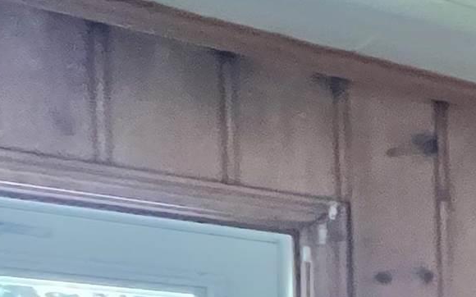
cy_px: 510
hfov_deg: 13.6
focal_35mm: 73
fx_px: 947
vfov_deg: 15.6
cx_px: 1252
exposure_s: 1/60
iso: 1000
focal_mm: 1.57
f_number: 1.8
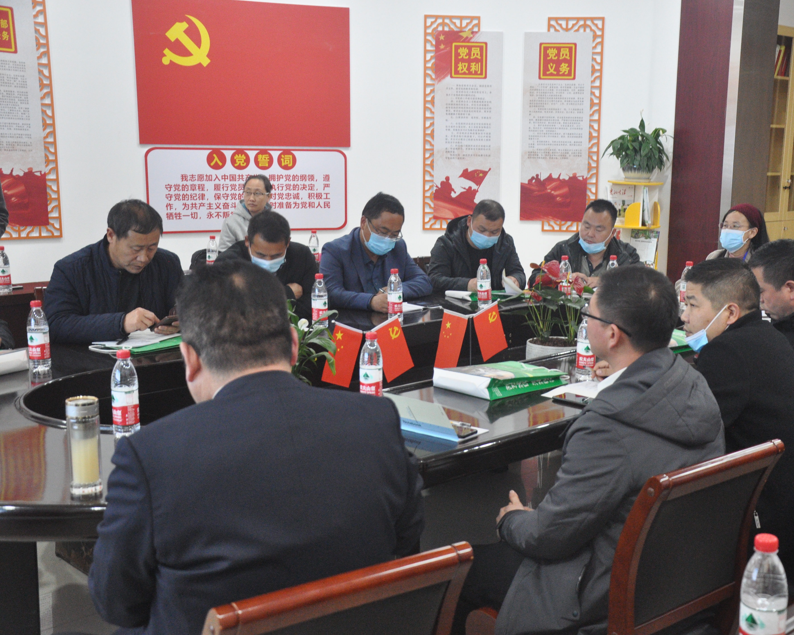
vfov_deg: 35.2
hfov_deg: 43.2
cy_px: 316
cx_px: 457
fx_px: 1000
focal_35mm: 43
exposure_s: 1/25
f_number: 4
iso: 1600
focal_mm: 25
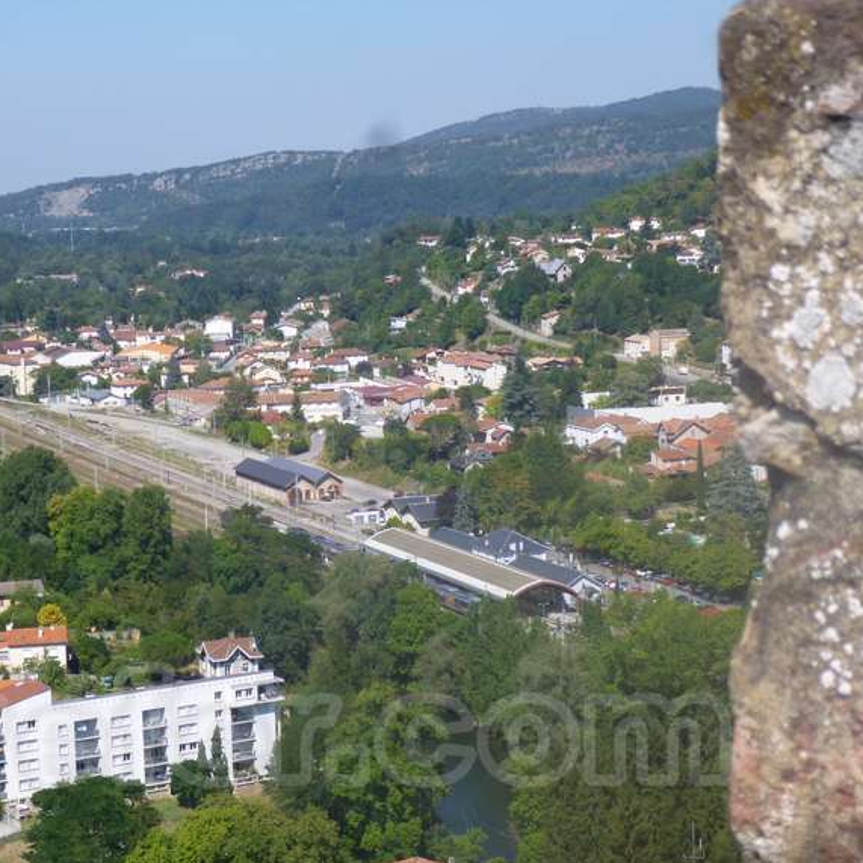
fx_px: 2313
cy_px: 434
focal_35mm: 82
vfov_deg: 21.1
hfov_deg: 21.1
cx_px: 286
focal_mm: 12.3
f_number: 4.6
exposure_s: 1/400
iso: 100
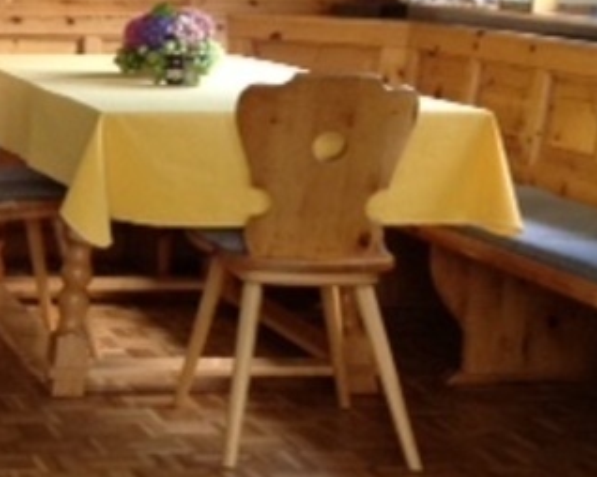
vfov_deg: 13.9
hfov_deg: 16.7
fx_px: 1942
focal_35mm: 110
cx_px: -124
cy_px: 87
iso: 100
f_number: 2.4
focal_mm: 4.28
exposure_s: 1/15
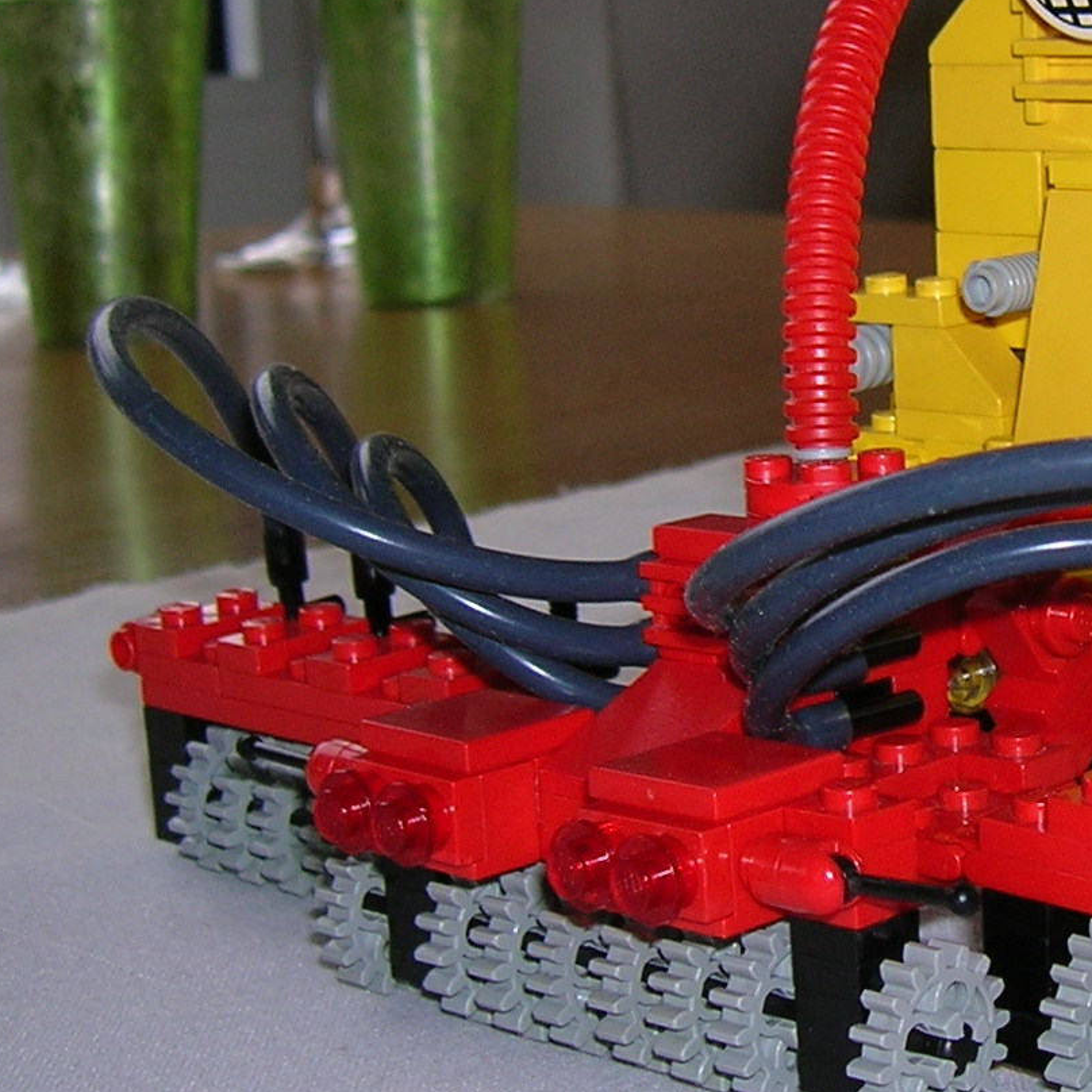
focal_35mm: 85
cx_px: 1106
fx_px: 3034
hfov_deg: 19.8
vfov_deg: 20.4
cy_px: 427
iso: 50
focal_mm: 5.7
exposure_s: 1/60.1
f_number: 2.9
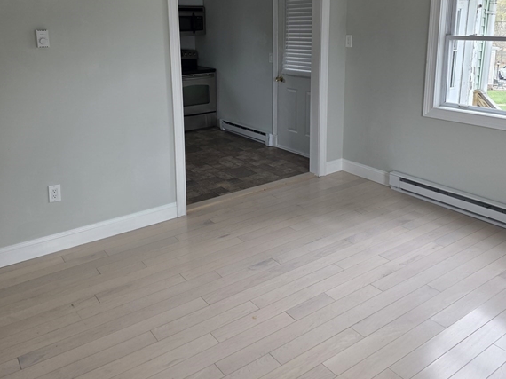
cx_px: 252
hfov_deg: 58.4
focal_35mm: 31
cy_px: 123
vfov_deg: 44.7
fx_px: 453
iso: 80
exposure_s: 1/180
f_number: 1.7
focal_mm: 6.3
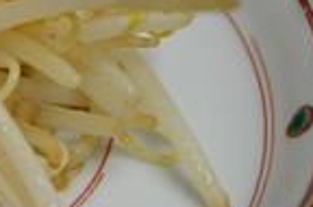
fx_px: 1664
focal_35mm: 192
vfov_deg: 7.1
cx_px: -46
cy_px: 40
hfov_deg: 10.6
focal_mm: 46
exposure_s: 1/80
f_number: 4.5
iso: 400
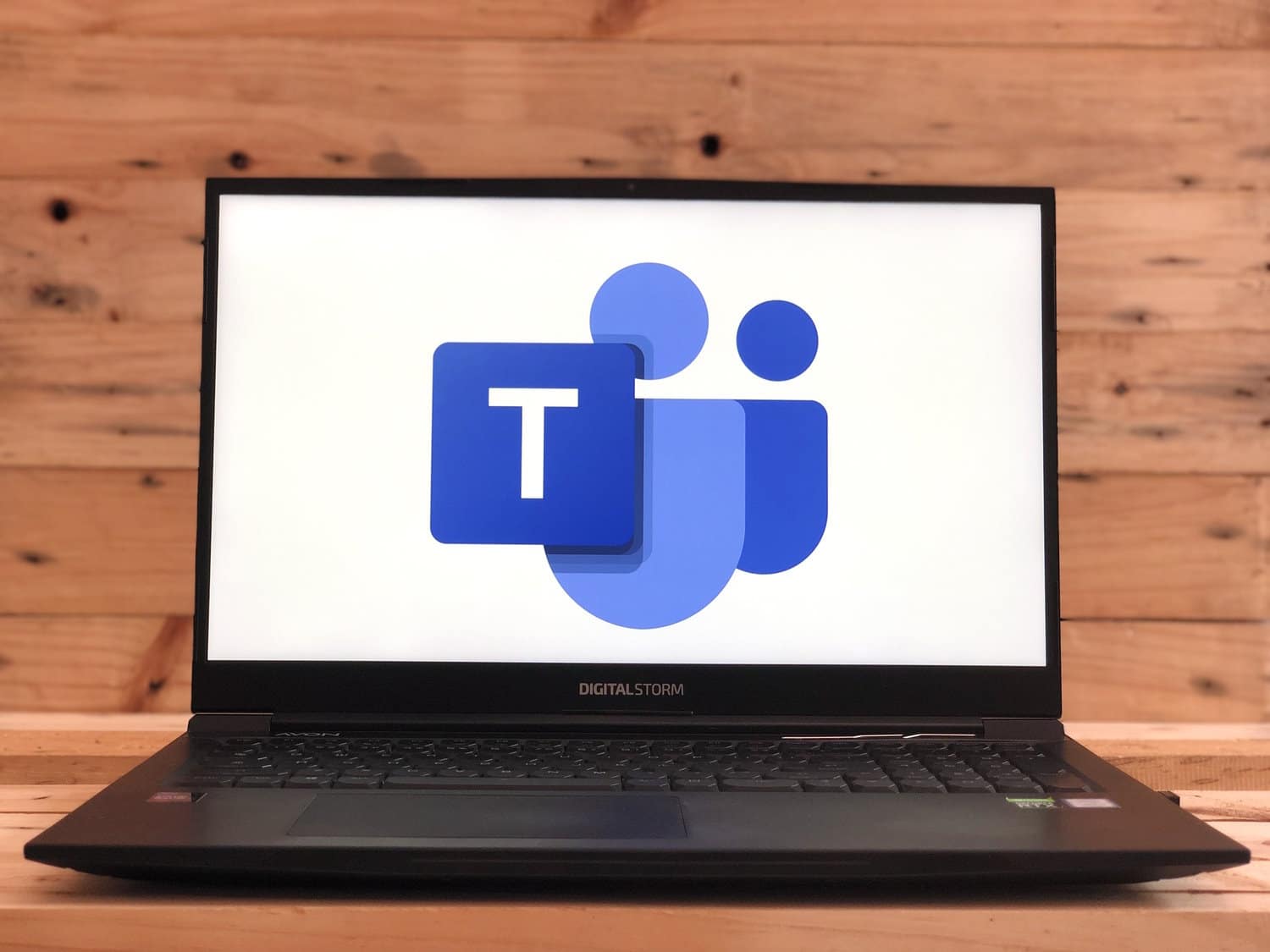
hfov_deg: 36.8
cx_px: 635
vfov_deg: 28.0
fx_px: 1908
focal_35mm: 52
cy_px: 476
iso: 40
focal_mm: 6
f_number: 2.4
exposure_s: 1/50
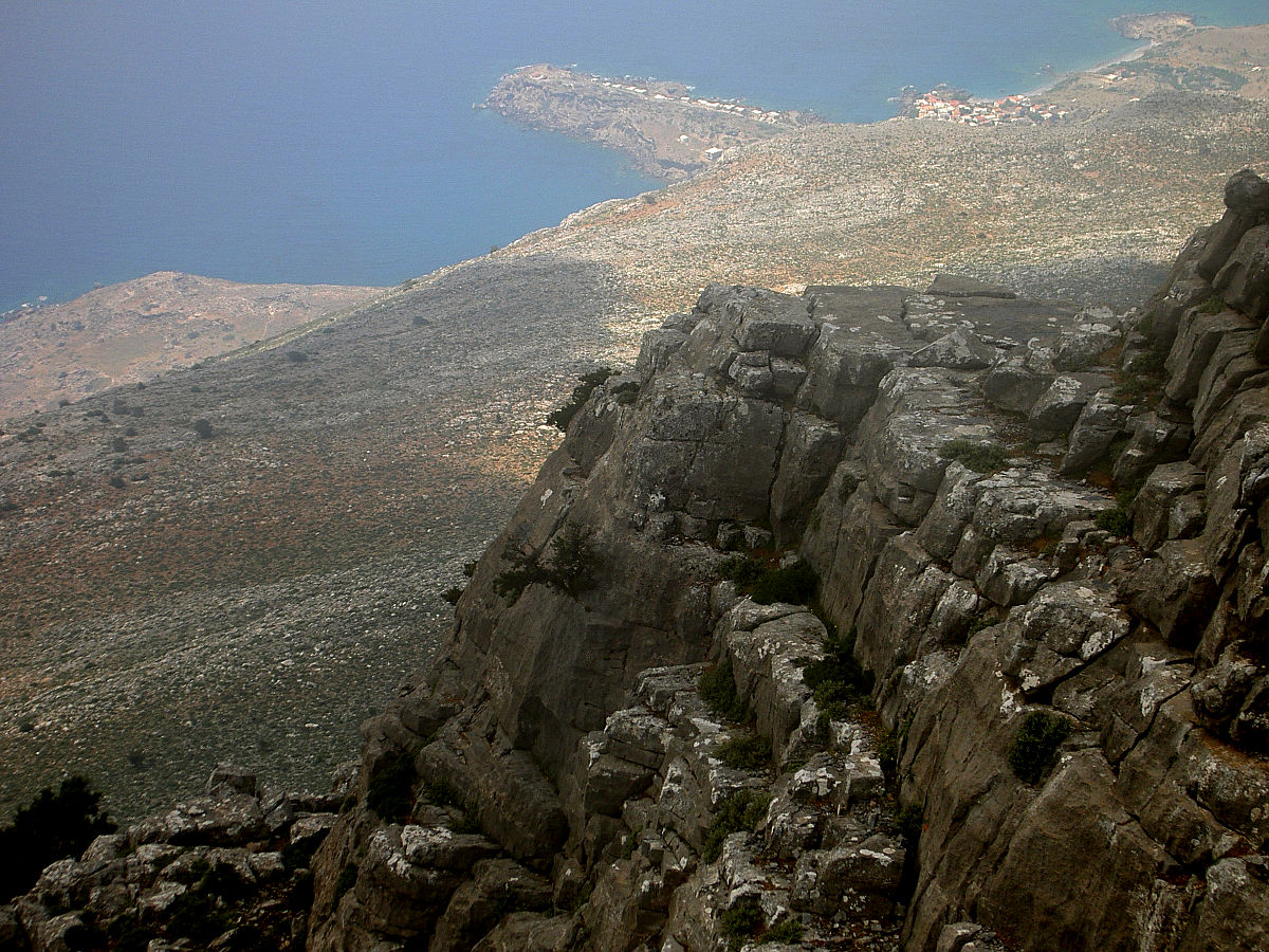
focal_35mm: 89
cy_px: 476
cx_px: 634
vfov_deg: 16.6
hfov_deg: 22.0
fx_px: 3263
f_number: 4.6
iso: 50
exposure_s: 1/200
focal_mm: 14.7
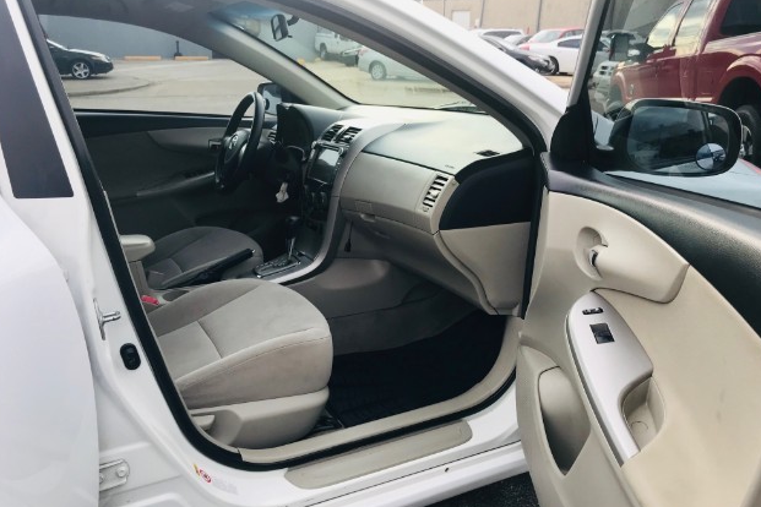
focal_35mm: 30
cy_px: 268
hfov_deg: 61.9
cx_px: 384
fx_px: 634
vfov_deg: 43.6
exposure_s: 1/235
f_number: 1.8
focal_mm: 3.99
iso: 20
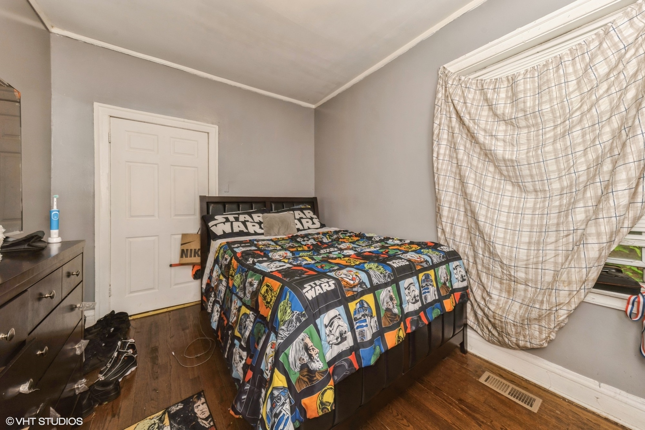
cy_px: 215
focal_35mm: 12
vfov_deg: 90.0
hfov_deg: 112.6
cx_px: 322
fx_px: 215
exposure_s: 1/25
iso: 200
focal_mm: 12
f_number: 8
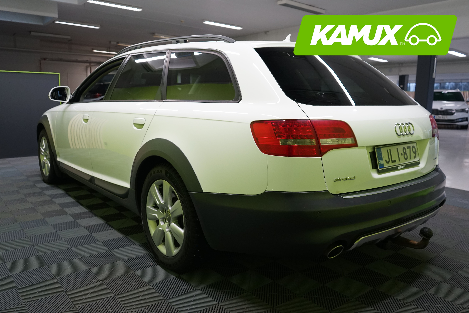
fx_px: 378
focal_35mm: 29
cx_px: 234
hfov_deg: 63.7
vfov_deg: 45.0
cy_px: 156
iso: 1600
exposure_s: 1/50
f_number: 4.5
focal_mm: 29
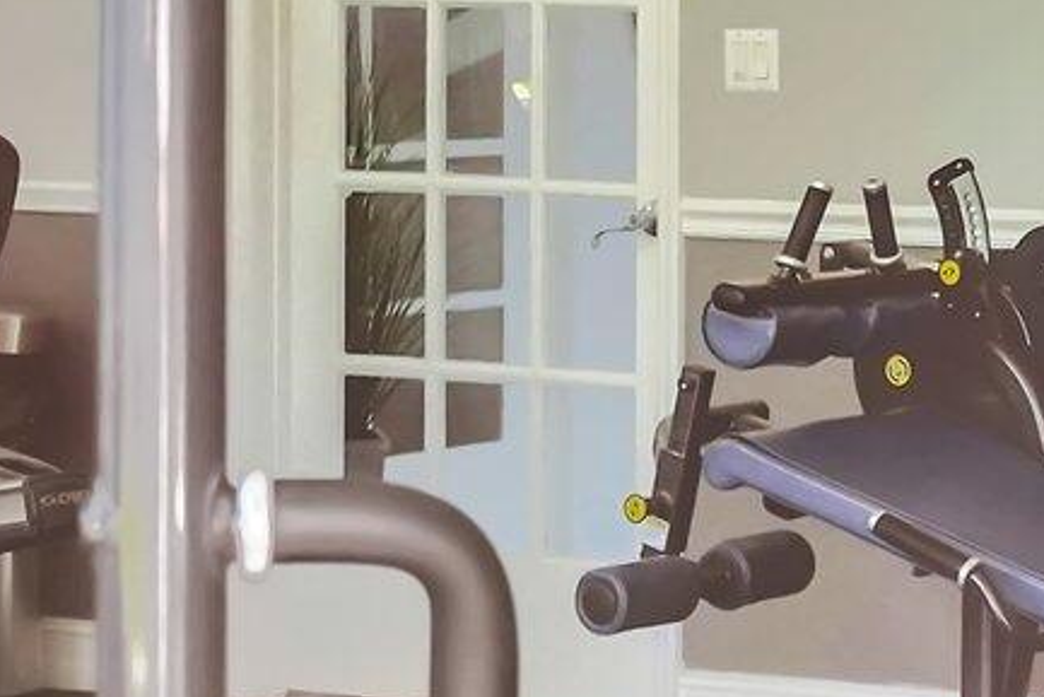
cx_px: 1673
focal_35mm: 156
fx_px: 4525
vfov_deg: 8.8
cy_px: 54
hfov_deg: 12.4
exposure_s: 1/2500
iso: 1600
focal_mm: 33
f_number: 4.5
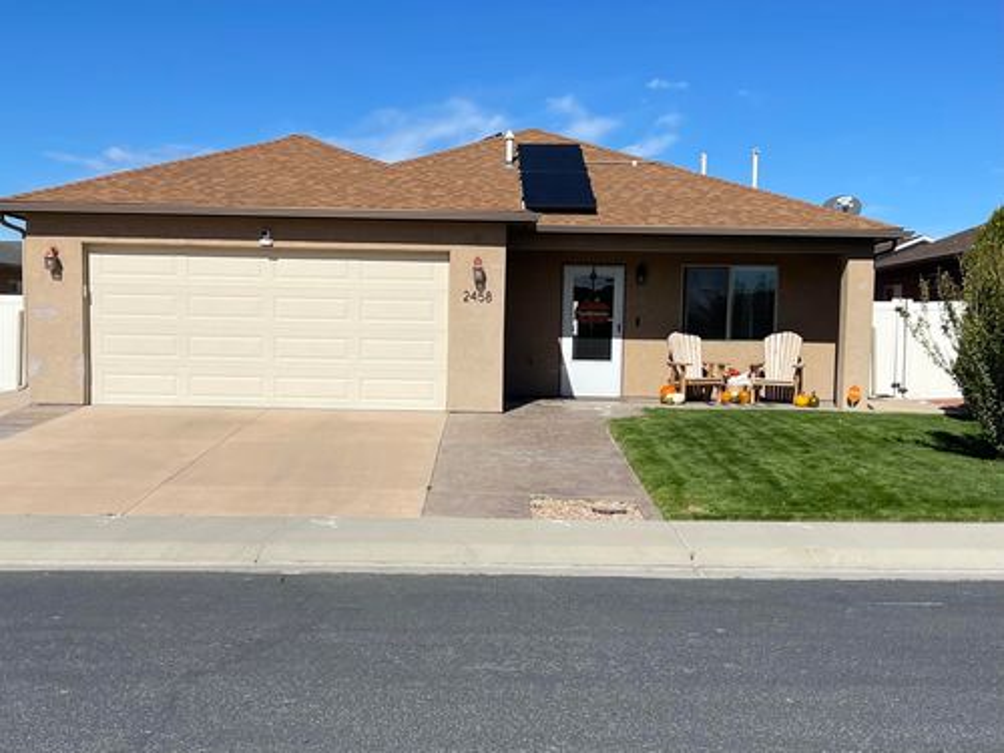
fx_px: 754
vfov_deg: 53.1
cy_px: 376
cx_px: 502
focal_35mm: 26
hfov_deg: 67.3
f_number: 1.6
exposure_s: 1/7937
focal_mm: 5.1
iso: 50
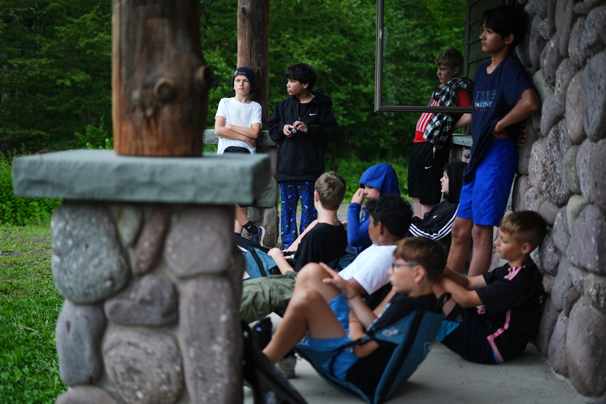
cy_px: 202
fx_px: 842
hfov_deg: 39.6
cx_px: 303
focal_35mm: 50
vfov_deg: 27.0
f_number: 1.8
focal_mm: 50
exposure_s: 1/125
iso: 160
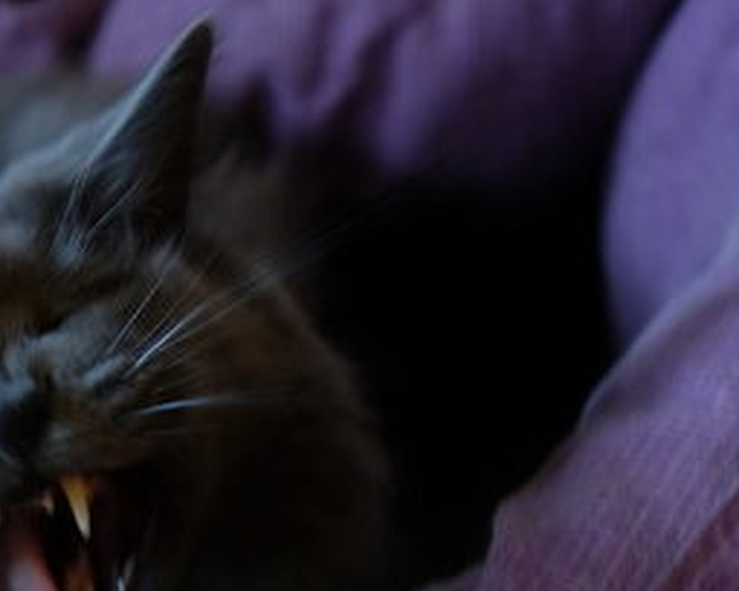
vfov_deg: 8.4
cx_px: 12
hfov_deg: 10.5
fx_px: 4002
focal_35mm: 183
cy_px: 437
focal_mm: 55
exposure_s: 1/8
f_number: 4.5
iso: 640
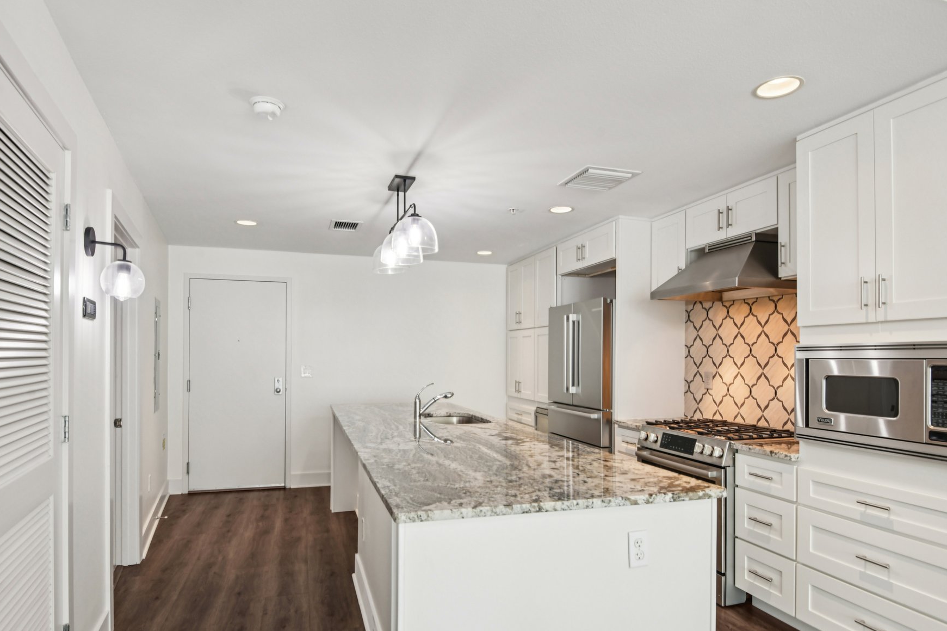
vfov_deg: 61.6
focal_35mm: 20
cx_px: 454
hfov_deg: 83.9
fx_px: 526
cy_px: 360
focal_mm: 17
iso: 400
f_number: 8
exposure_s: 1/30
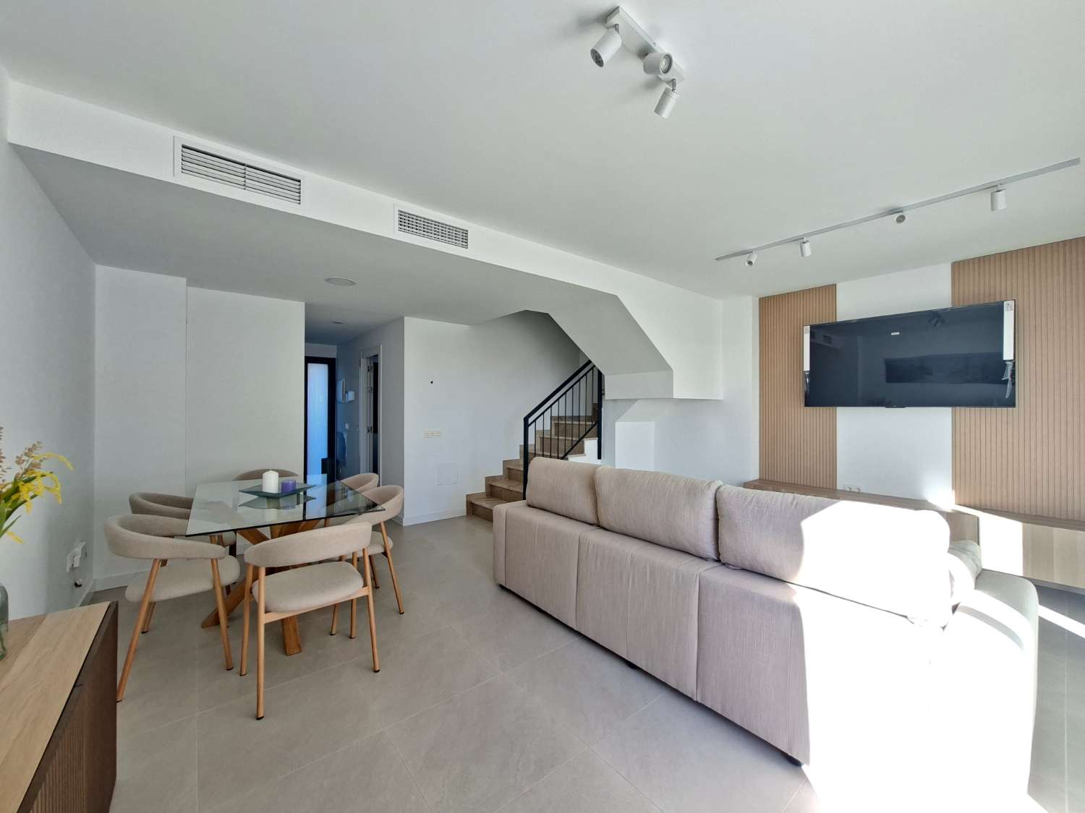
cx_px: 542
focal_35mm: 13
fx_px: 407
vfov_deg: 89.9
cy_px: 406
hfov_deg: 106.2
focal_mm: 1.74
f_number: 2.2
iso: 40
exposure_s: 1/60
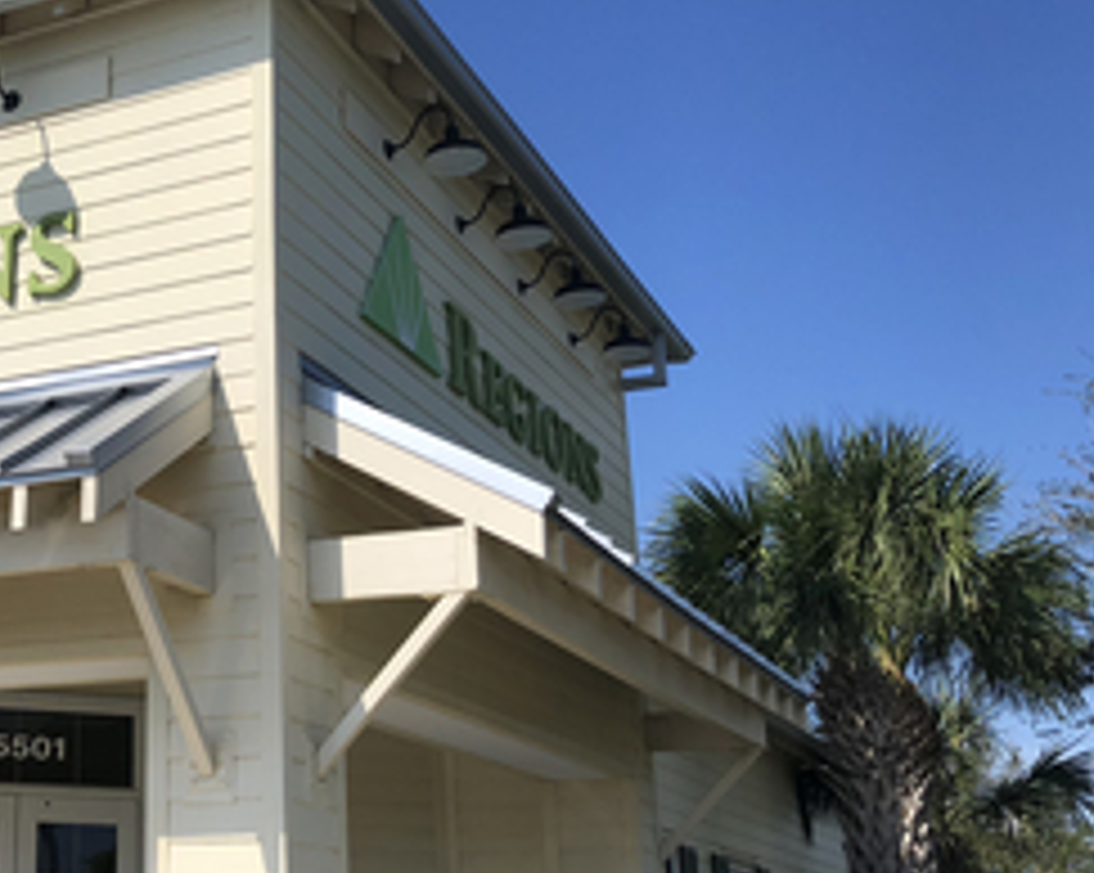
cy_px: 392
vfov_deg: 28.1
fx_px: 1747
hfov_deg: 32.5
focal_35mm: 54
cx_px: 50
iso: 25
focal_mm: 4
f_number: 1.8
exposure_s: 1/3205
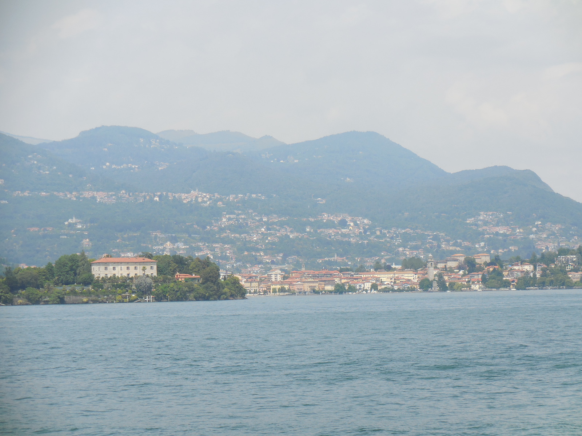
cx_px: 291
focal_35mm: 130
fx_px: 2186
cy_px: 218
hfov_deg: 15.2
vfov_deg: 11.4
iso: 125
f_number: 5.3
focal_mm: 23.4
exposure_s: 1/500
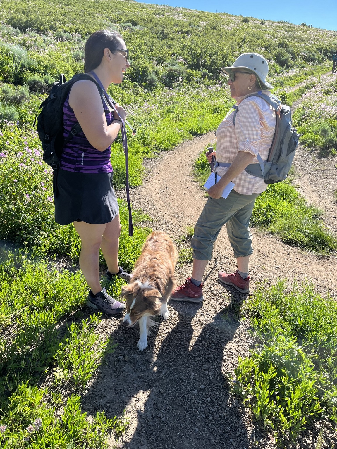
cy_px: 224
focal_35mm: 26
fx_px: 337
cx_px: 168
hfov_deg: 53.1
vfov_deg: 67.3
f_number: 1.6
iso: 50
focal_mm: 5.1
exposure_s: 1/1309
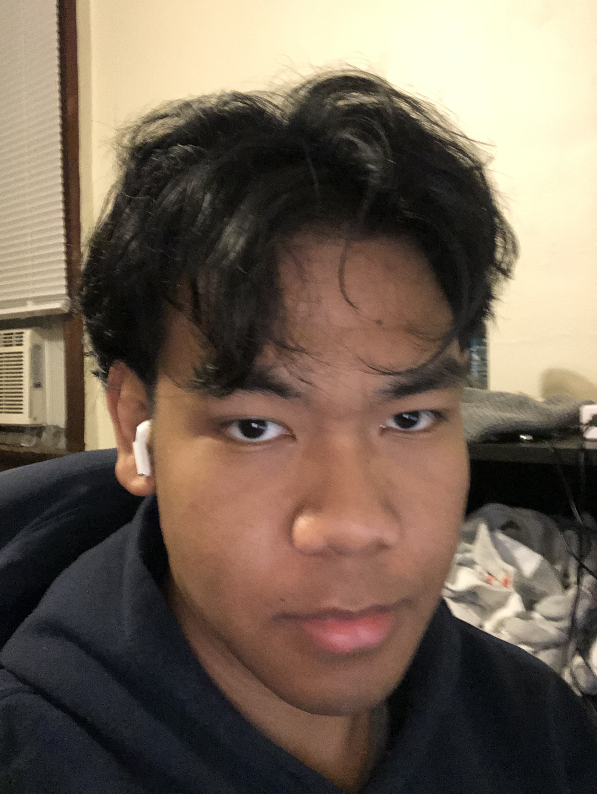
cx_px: 298
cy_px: 397
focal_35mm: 32
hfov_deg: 44.2
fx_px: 735
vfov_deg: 56.8
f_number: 2.2
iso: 500
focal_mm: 2.87
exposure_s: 1/24
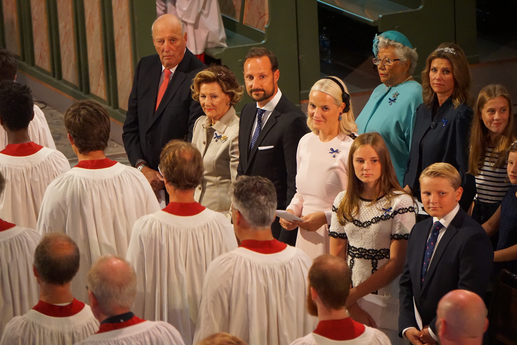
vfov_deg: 5.1
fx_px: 3877
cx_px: 258
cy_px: 172
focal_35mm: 270
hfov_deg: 7.6
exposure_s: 1/50
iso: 3200
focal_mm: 180
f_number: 6.3
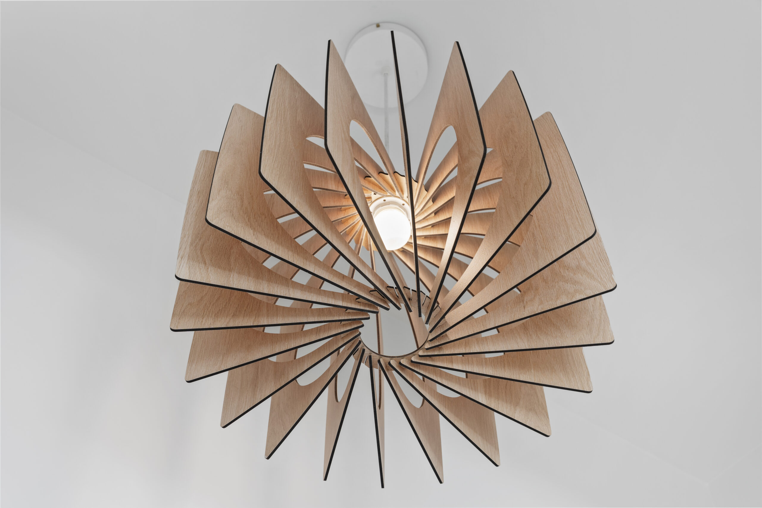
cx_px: 381
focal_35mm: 42
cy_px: 254
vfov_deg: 31.5
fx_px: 900
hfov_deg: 45.9
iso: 160
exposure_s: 1/8
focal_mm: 42.5
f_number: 8
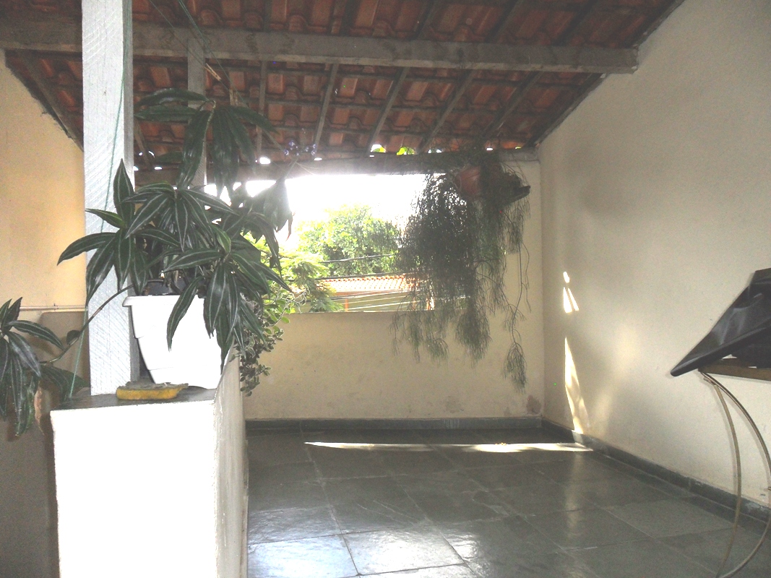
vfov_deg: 51.3
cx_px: 386
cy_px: 289
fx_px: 601
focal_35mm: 27
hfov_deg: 65.3
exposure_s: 1/350
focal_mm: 4.9
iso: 100
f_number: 3.5
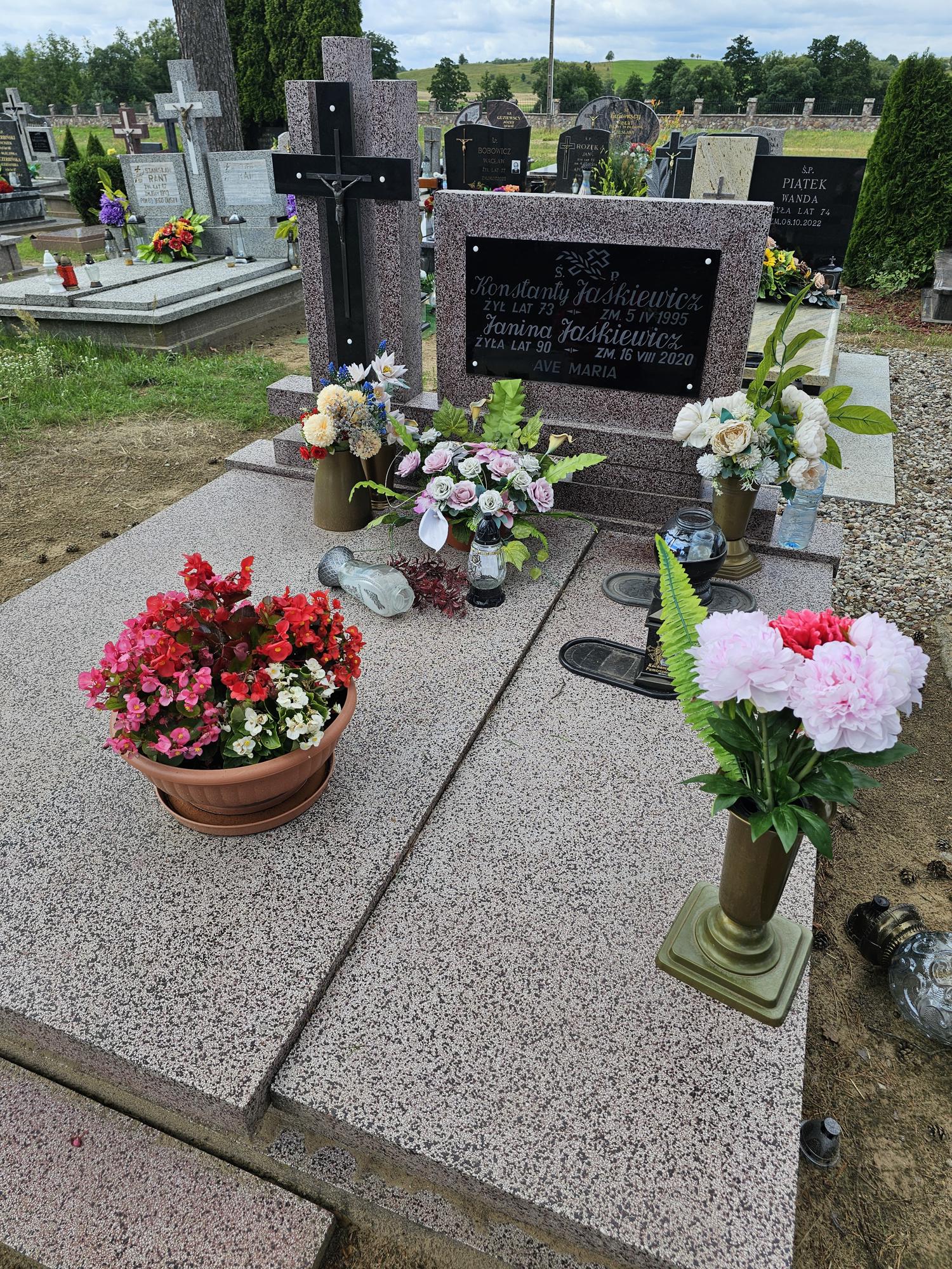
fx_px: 843
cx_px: 476
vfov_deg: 73.9
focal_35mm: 23
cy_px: 634
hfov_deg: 58.9
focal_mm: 6.3
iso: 10
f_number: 1.7
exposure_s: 1/451
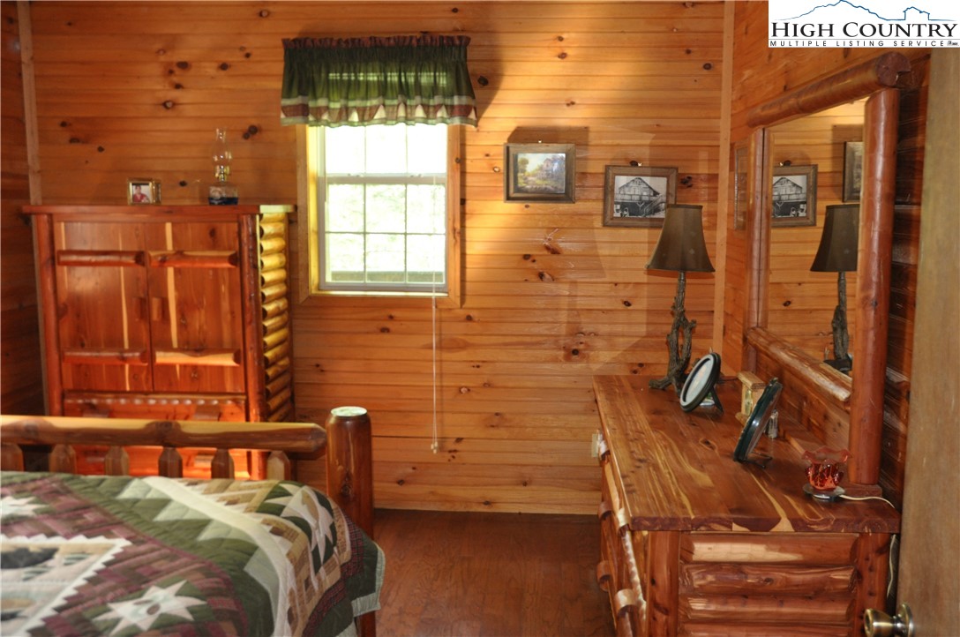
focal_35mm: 36
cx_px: 480
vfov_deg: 36.8
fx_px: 959
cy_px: 318
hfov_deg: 53.2
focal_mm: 24
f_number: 3.8
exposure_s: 1/10
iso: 800
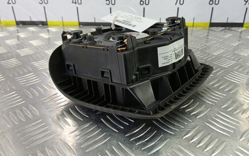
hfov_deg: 72.5
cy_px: 63
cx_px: 127
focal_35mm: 25
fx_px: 170
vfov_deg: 49.0
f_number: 1.6
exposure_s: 1/50
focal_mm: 4.11
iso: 178
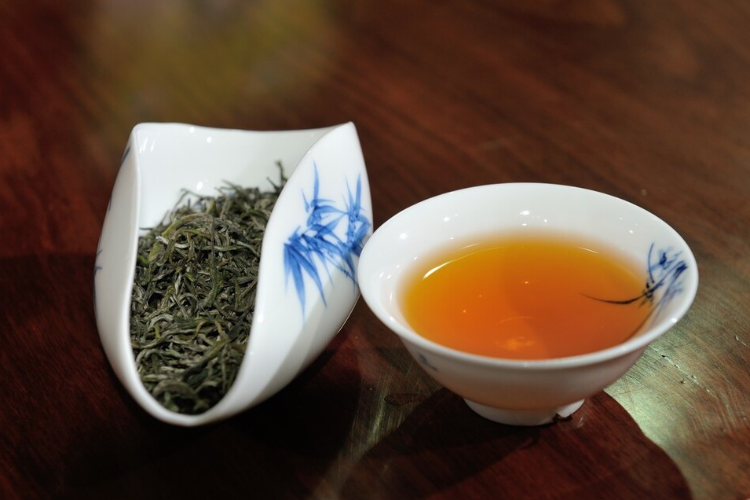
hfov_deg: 23.1
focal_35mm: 88
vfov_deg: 15.5
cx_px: 386
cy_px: 269
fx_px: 1833
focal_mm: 70
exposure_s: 1/200
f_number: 6.3
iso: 200
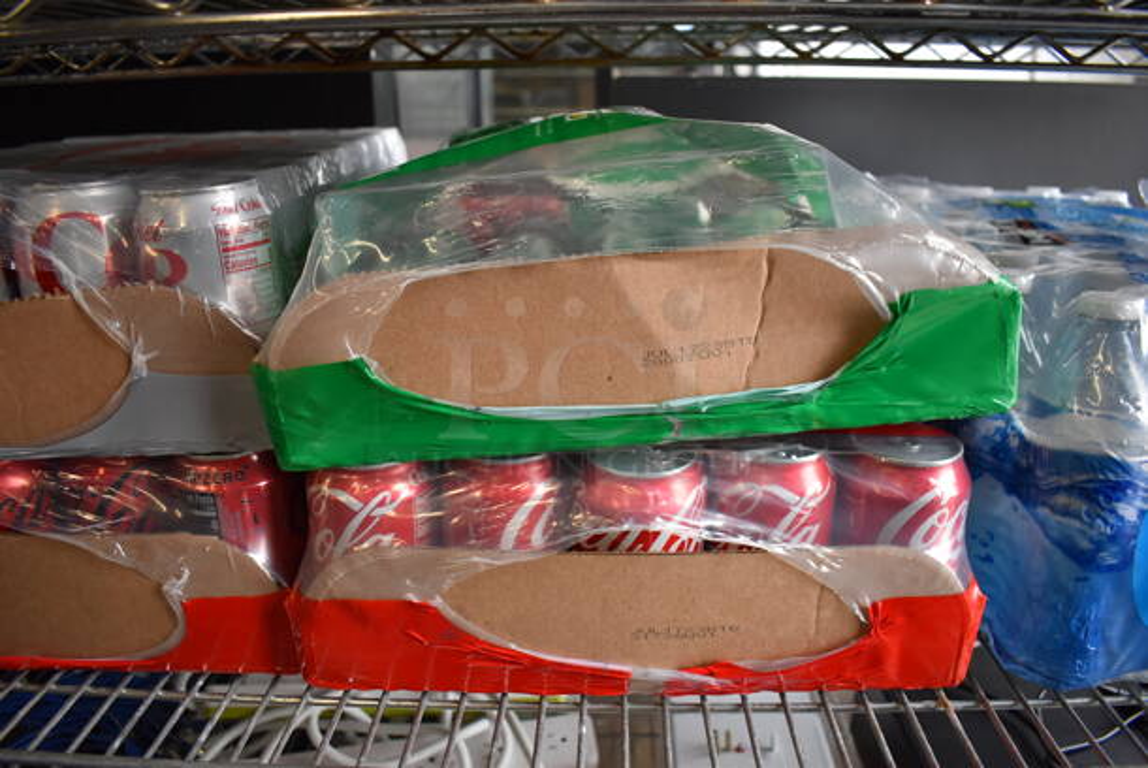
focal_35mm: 27
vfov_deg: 48.0
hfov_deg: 67.3
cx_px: 574
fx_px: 862
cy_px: 384
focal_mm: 18
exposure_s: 1/200
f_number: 3.5
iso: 800
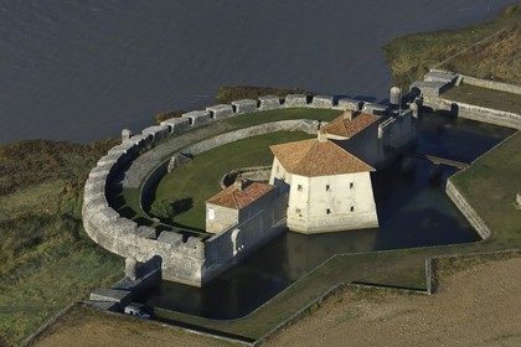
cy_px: 174
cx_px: 260
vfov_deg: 5.2
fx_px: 3799
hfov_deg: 7.8
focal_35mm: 262
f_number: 5
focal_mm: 175
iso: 100
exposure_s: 1/1000
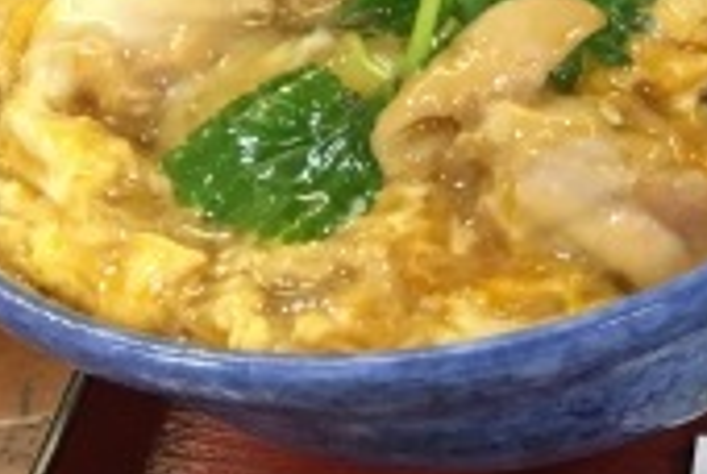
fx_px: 2439
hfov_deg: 14.5
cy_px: -156
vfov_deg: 10.8
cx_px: 1281
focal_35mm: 124
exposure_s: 1/20
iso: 200
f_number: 2.2
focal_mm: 4.15
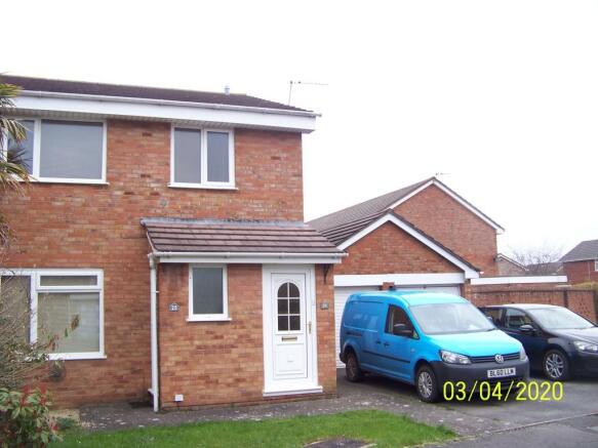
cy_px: 224
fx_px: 622
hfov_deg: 51.4
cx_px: 299
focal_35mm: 36
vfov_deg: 39.6
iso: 66
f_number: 2.8
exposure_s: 1/200
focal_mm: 5.85
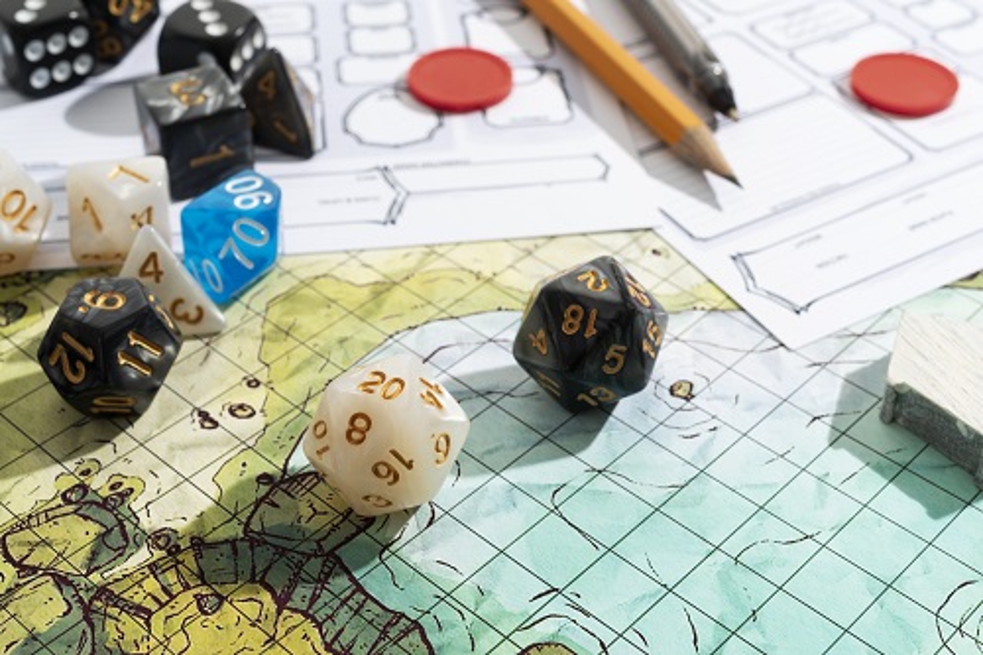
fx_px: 1447
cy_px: 328
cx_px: 492
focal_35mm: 53
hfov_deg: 37.5
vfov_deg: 25.5
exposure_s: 1/100
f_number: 10
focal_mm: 35
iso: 125
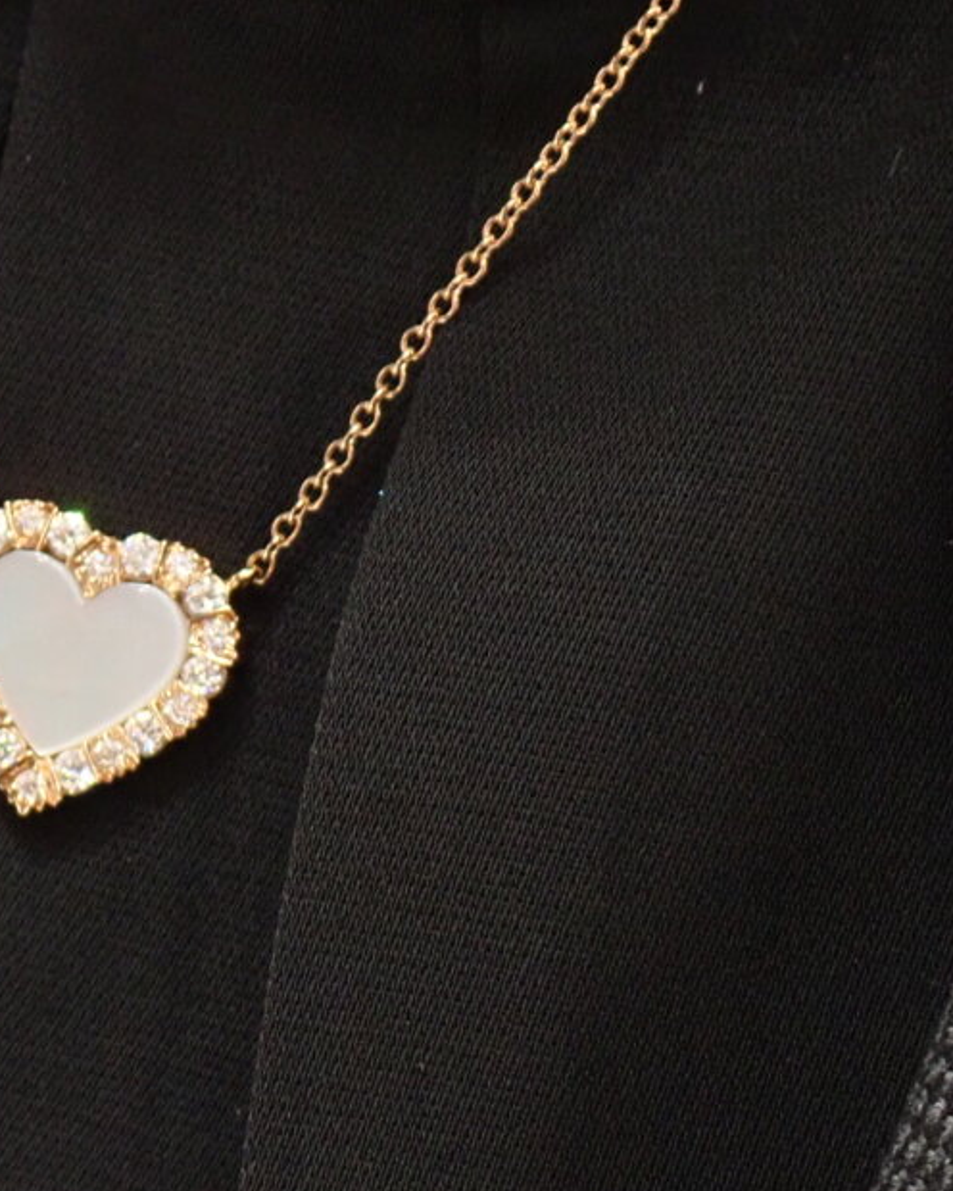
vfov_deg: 10.2
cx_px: 81
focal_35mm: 189
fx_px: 6663
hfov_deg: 8.2
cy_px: 540
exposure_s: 1/25
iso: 800
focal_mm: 18
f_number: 4.9
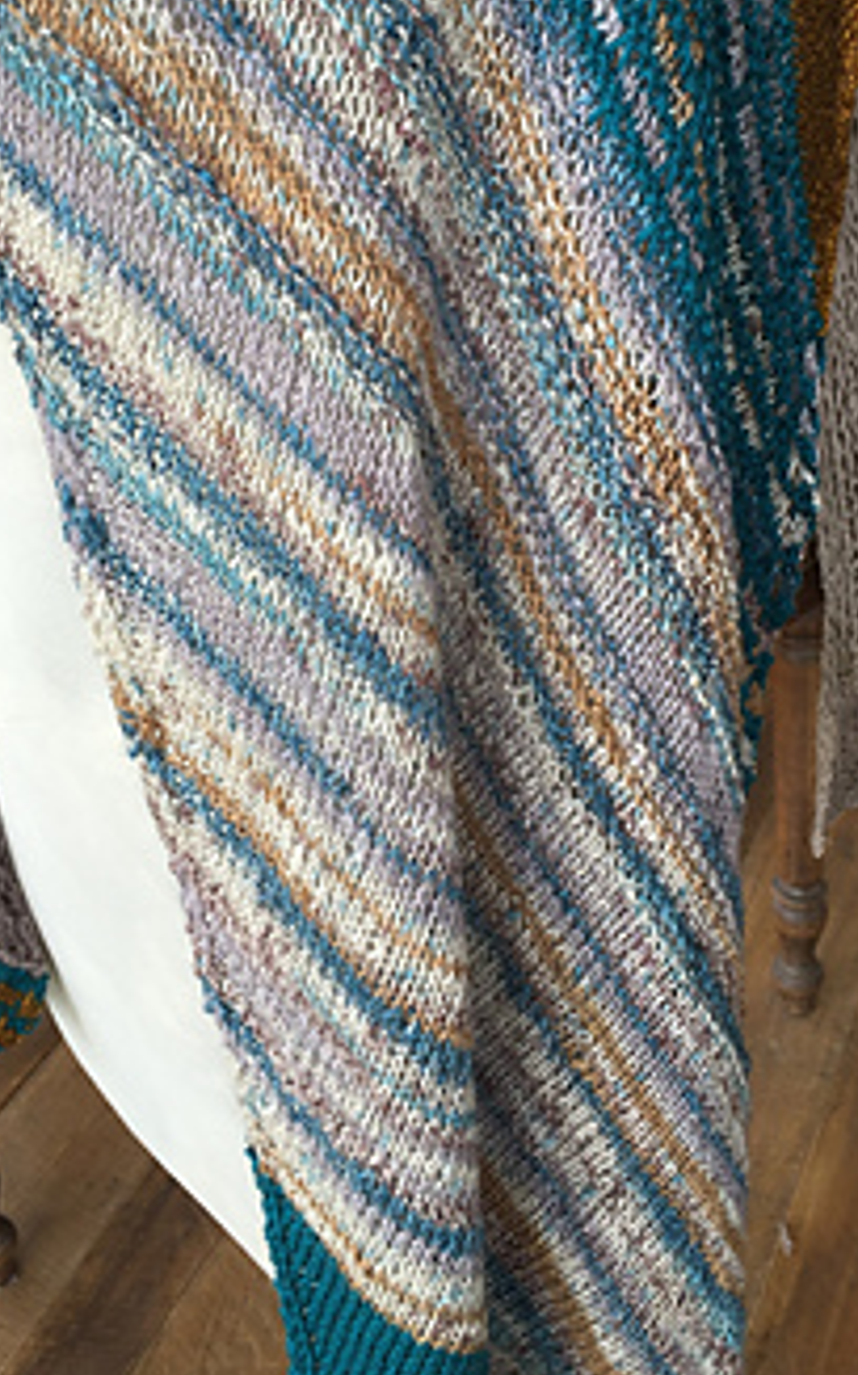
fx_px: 1761
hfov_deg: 27.4
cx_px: 427
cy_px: 475
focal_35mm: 47
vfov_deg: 42.2
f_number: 2.2
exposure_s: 1/134
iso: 32
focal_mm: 4.15
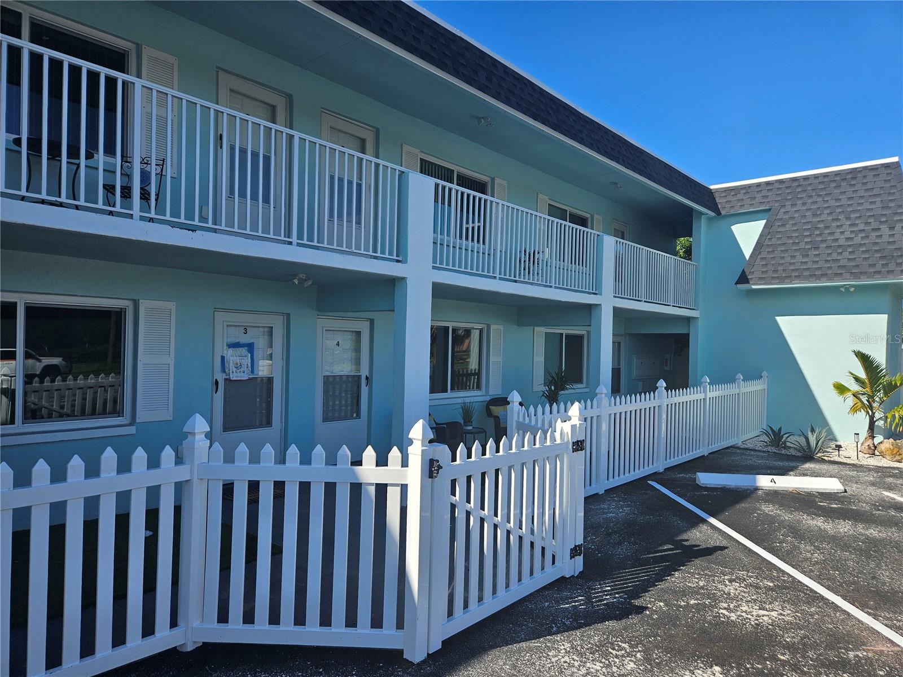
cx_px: 452
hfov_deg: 73.9
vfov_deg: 58.9
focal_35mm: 23
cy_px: 338
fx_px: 600
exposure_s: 1/1465
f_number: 1.8
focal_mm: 5.4
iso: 25
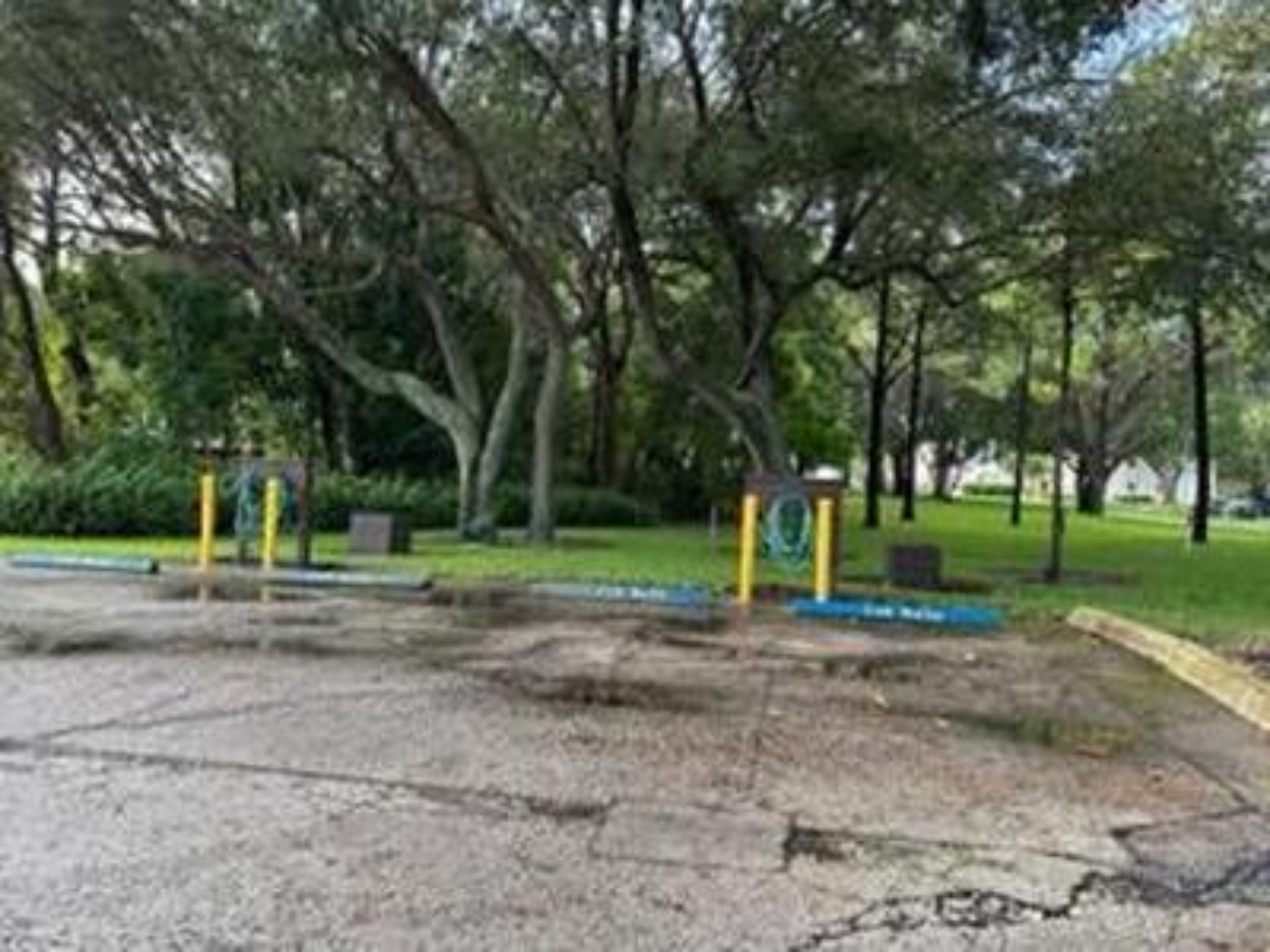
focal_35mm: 24
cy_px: 476
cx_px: 635
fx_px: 881
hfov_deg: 71.6
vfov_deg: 56.8
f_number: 1.78
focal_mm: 6.86
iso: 80
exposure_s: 1/158
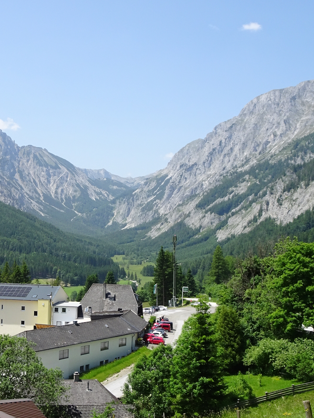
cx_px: 69
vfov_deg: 38.2
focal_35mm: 50
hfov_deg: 28.6
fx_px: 605
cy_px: 214
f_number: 3.5
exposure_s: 1/640
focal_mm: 4.92
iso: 80
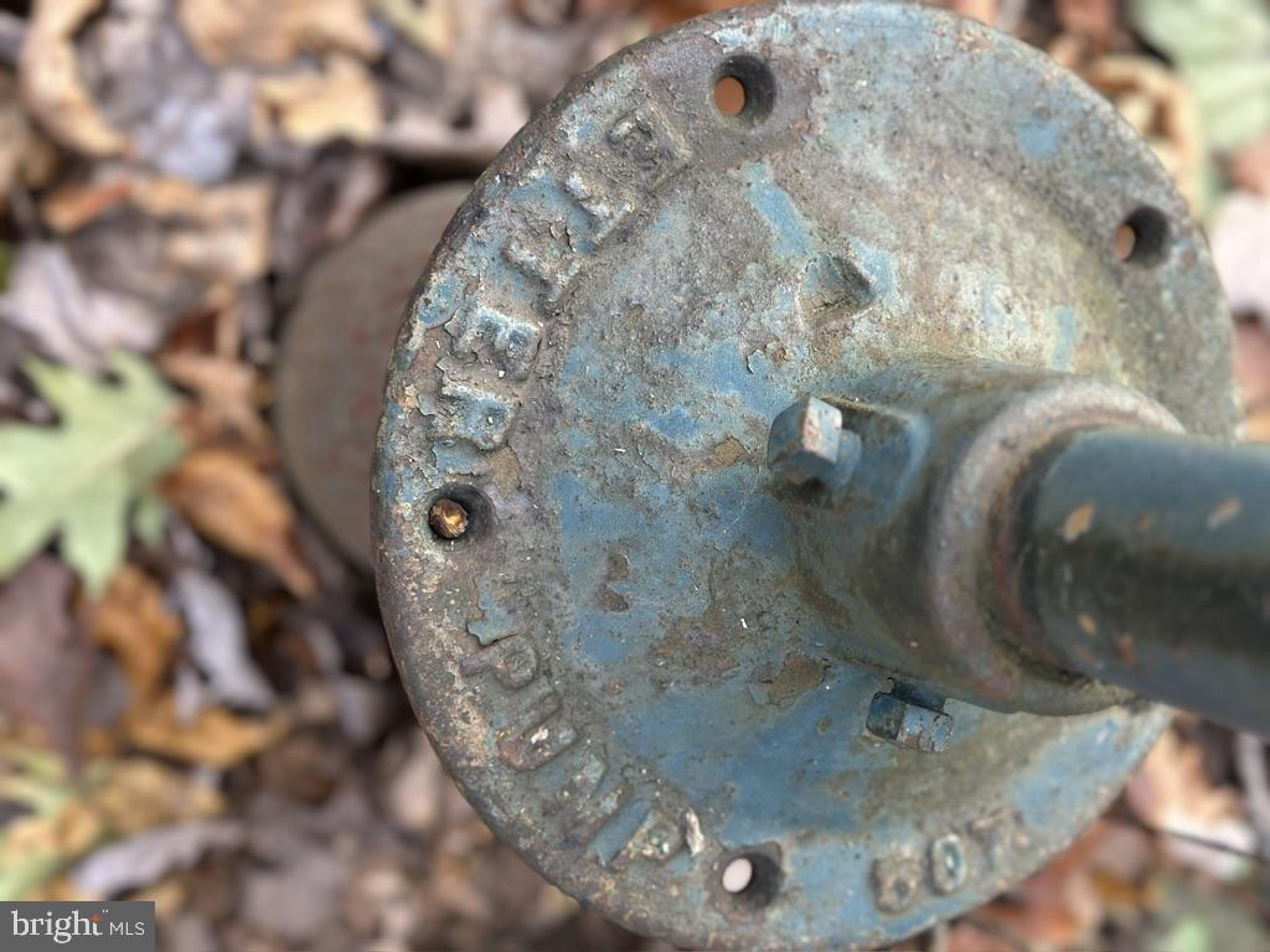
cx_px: 635
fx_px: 1761
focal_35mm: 48
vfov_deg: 30.3
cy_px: 476
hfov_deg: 39.7
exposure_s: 1/66
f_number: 1.78
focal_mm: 6.86
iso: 125
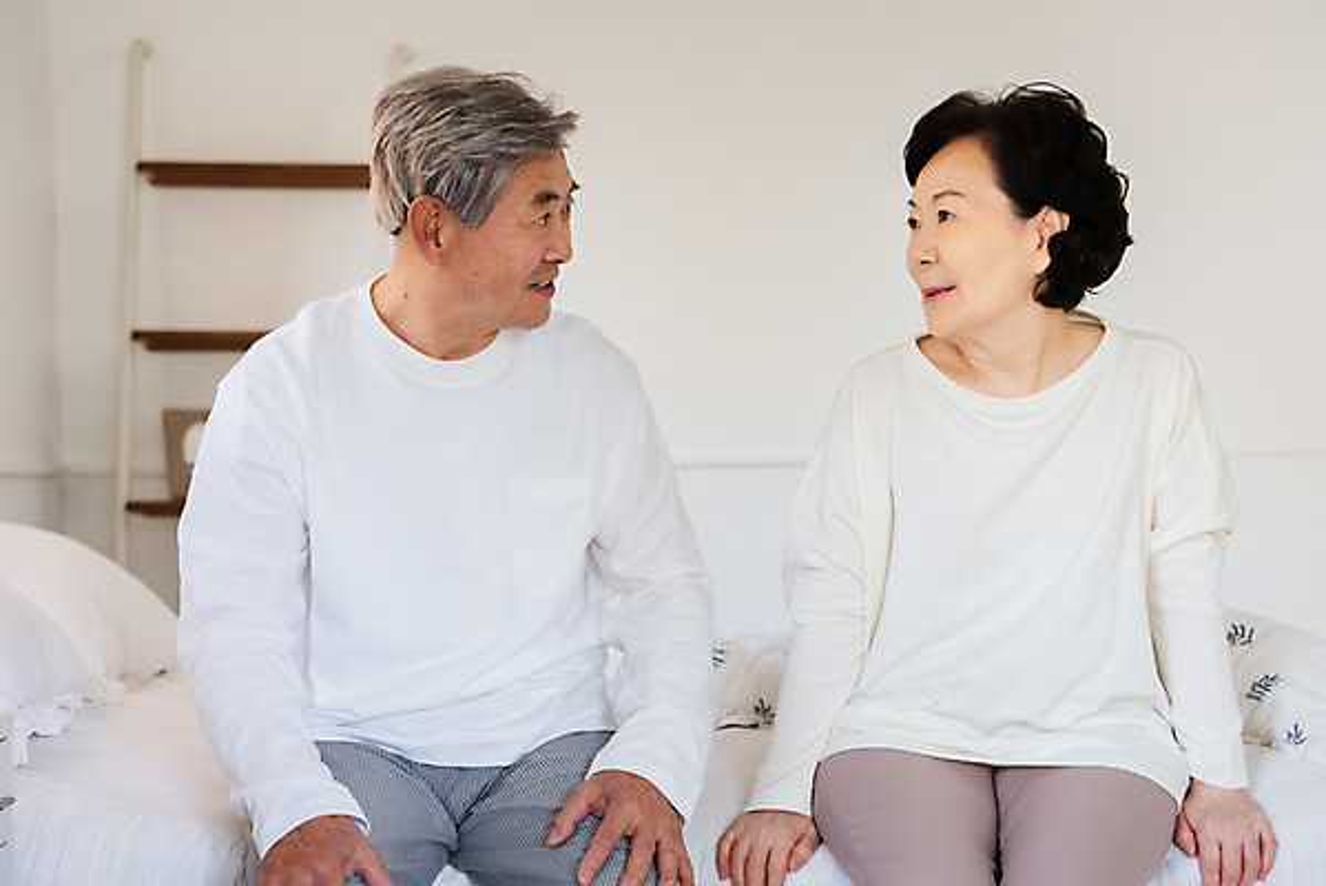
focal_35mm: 50
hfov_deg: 39.6
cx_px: 663
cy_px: 443
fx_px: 1842
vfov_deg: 27.0
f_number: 2.8
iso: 1250
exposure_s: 1/160
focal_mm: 50
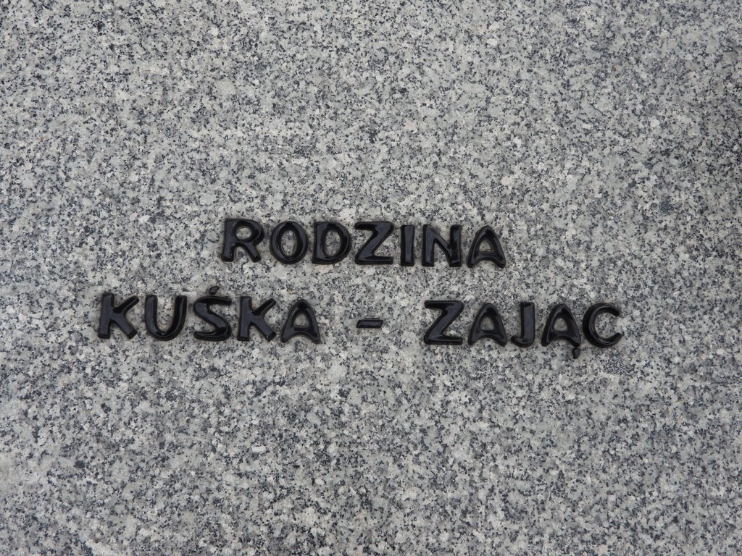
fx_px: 943
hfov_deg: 42.9
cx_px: 371
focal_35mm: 44
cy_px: 278
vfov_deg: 32.9
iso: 100
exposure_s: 1/400
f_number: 3.2
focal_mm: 7.9
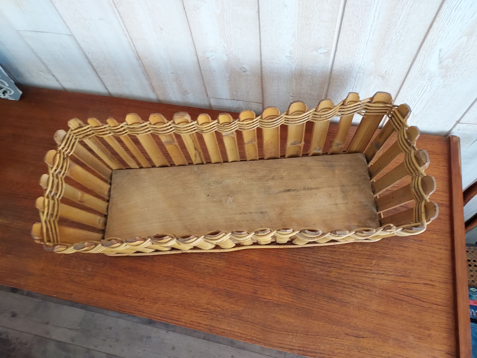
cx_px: 238
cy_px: 179
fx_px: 331
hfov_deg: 71.6
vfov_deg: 56.8
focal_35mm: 24
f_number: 1.8
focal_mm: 4.6
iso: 200
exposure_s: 1/50
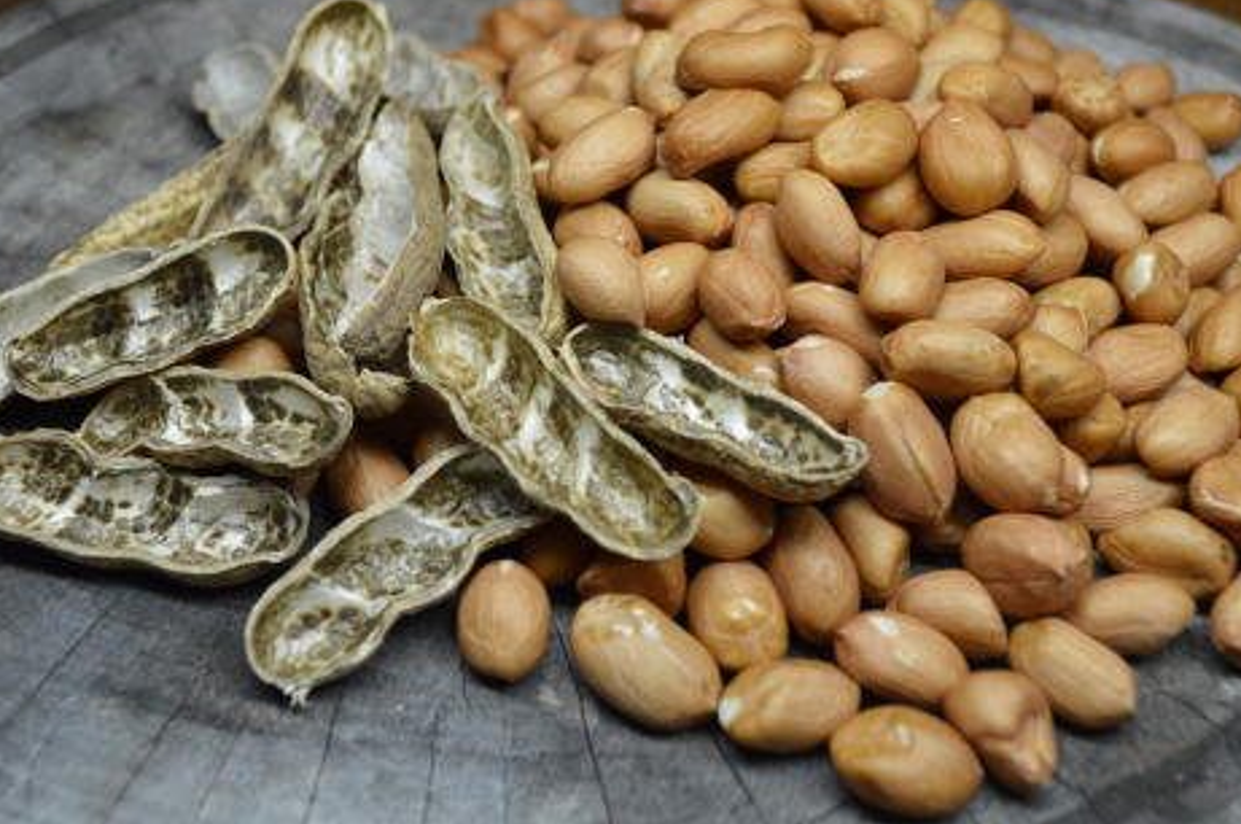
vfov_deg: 26.8
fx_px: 1721
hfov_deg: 39.6
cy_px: 322
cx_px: 622
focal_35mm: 50
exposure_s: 1/100
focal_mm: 24
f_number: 5
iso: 400
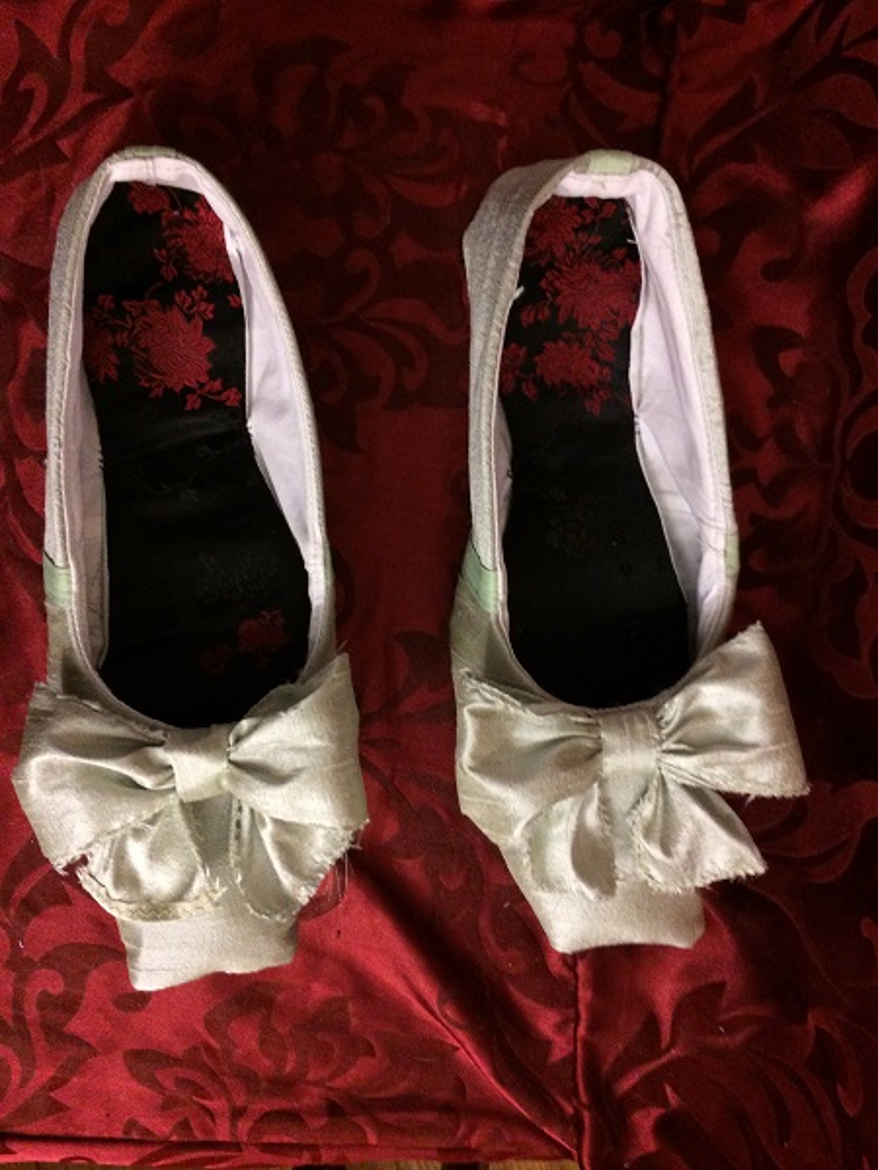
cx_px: 439
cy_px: 585
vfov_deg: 61.7
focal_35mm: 29
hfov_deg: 48.2
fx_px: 981
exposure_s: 1/15
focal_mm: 4.15
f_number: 2.2
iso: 400
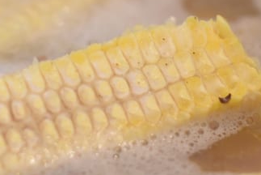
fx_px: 1437
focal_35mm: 198
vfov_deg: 6.9
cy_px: 13
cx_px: 19
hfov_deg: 10.3
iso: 800
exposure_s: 1/60
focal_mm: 50
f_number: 2.8
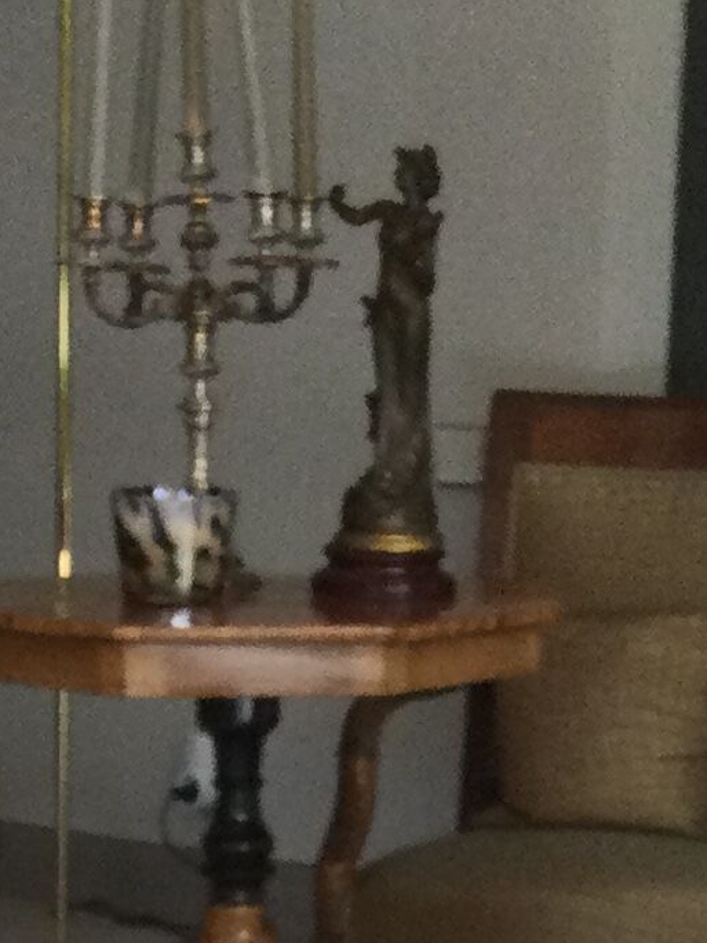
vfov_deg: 11.3
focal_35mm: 148
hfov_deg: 10.0
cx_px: 119
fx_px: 4030
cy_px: 2203
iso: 32
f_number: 2.4
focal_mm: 3.3
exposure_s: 1/33
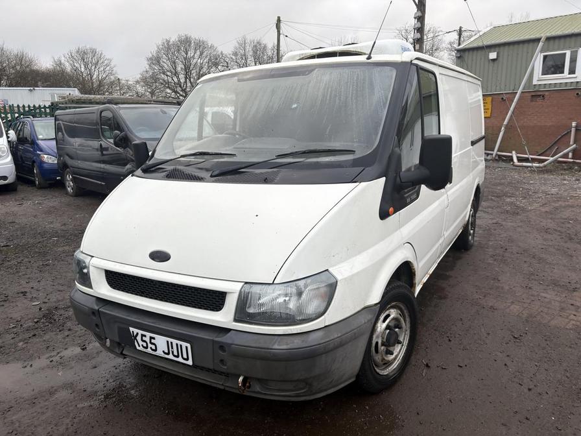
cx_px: 290
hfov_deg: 67.3
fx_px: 436
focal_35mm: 26
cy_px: 218
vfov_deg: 53.1
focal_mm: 5.96
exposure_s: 1/163
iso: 32
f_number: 1.6
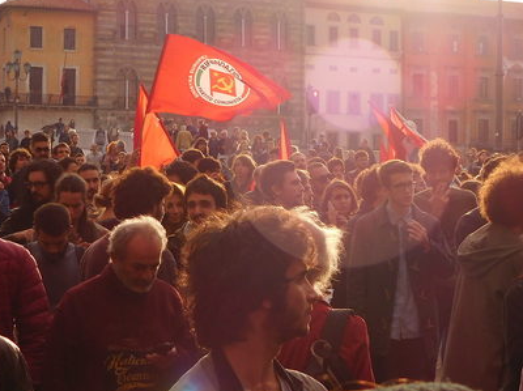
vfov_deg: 15.8
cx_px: 310
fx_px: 1403
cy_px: 160
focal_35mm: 93
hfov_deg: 21.1
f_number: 4.4
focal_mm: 11.1
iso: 125
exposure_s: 1/400
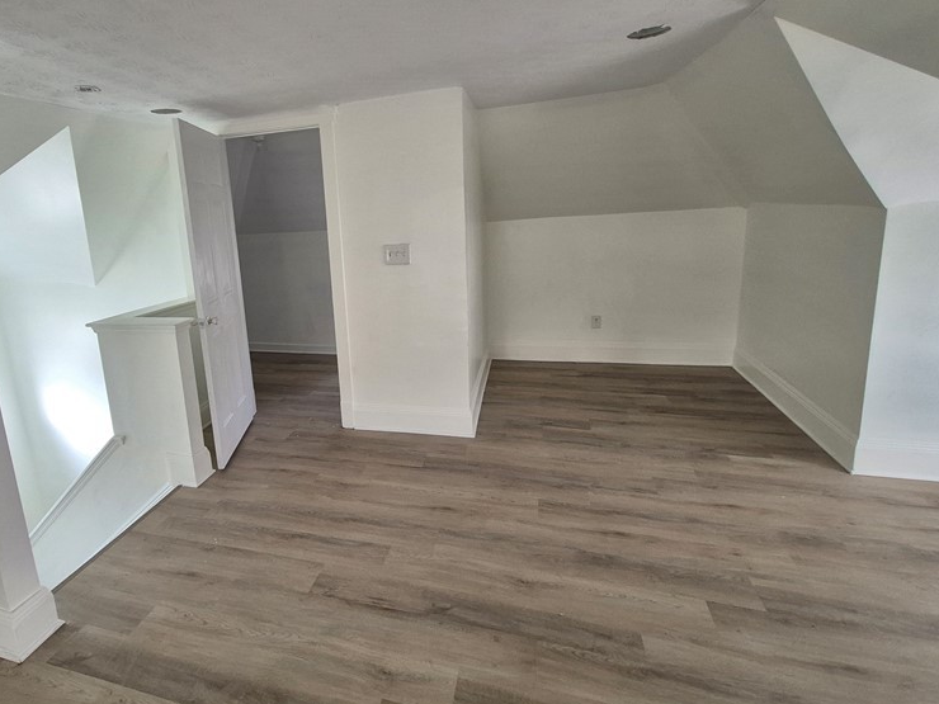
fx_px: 488
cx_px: 359
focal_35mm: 18
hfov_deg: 86.2
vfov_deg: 71.4
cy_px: 316
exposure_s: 1/60
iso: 160
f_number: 2.2
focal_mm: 1.74
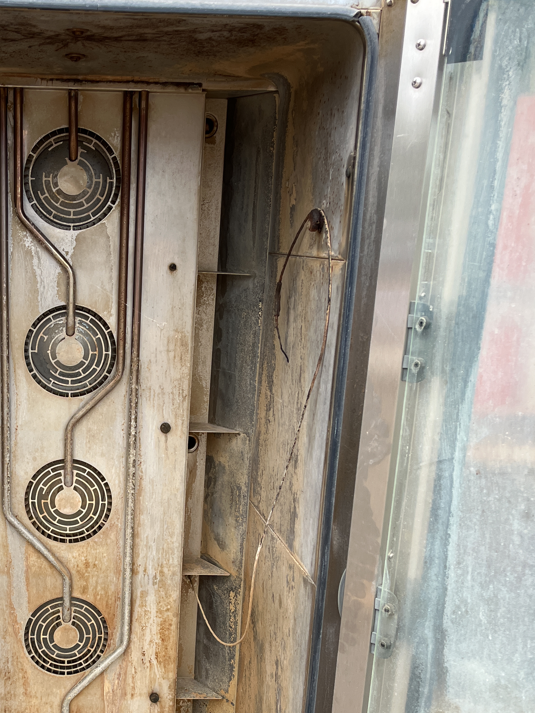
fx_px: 927
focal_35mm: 45
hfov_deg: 31.1
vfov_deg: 41.3
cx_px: 85
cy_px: 500
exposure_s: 1/499
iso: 50
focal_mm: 5.1
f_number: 1.6
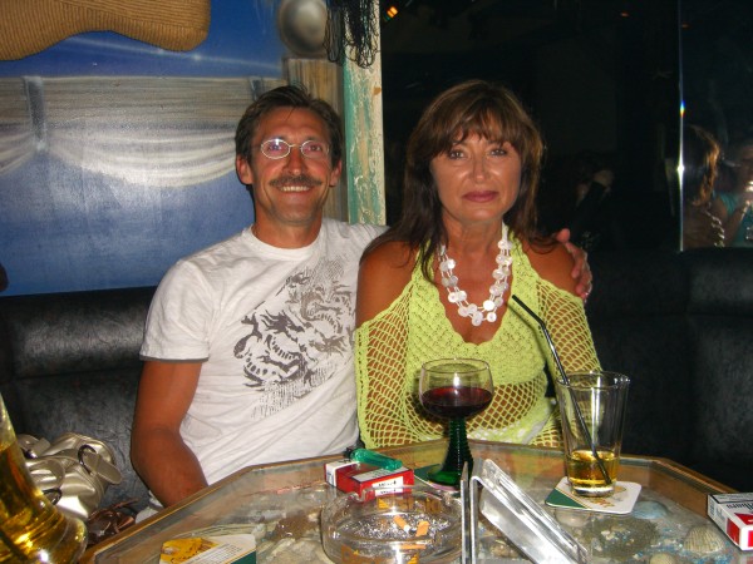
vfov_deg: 37.7
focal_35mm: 38
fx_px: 827
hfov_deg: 49.0
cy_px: 282
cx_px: 376
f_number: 2.8
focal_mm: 7.9
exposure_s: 1/60
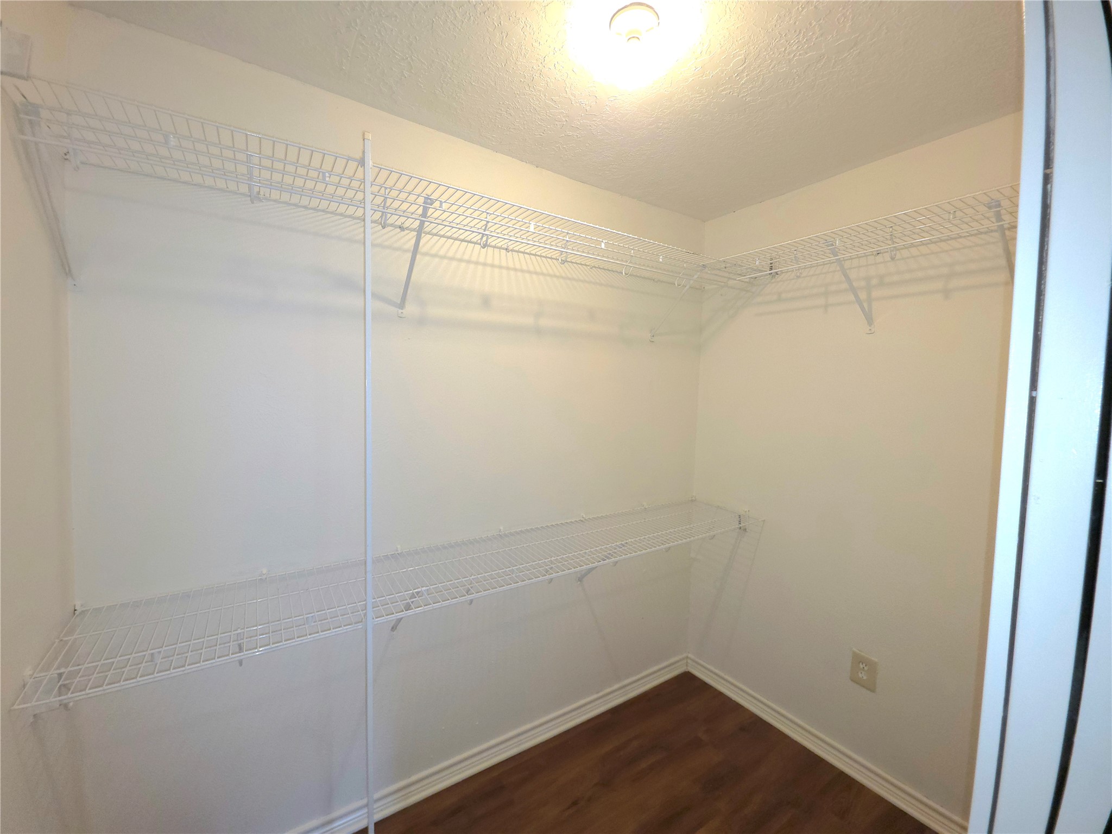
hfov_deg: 106.2
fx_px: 418
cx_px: 556
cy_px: 417
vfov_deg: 89.9
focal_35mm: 13
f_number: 1.9
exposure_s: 1/30
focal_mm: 2.2
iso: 100
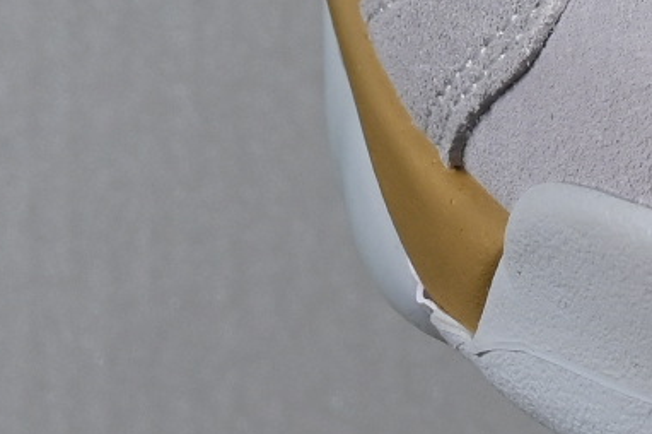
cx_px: 1613
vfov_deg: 2.5
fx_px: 9898
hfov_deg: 3.7
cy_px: -444
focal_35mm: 547
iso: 160
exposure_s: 1/80
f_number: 8
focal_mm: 50
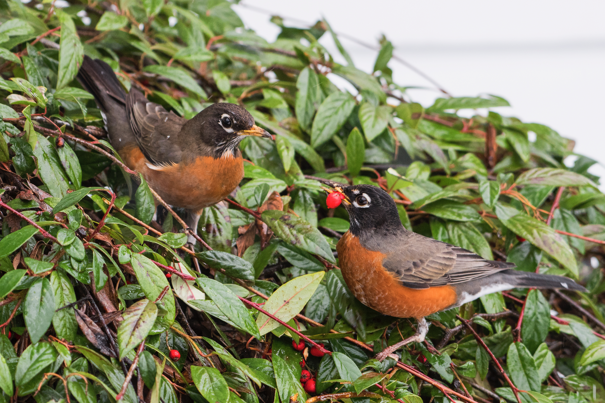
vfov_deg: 4.2
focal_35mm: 330
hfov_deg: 6.2
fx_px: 5545
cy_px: 202
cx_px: 302
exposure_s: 1/250
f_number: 5.6
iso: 800
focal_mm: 220
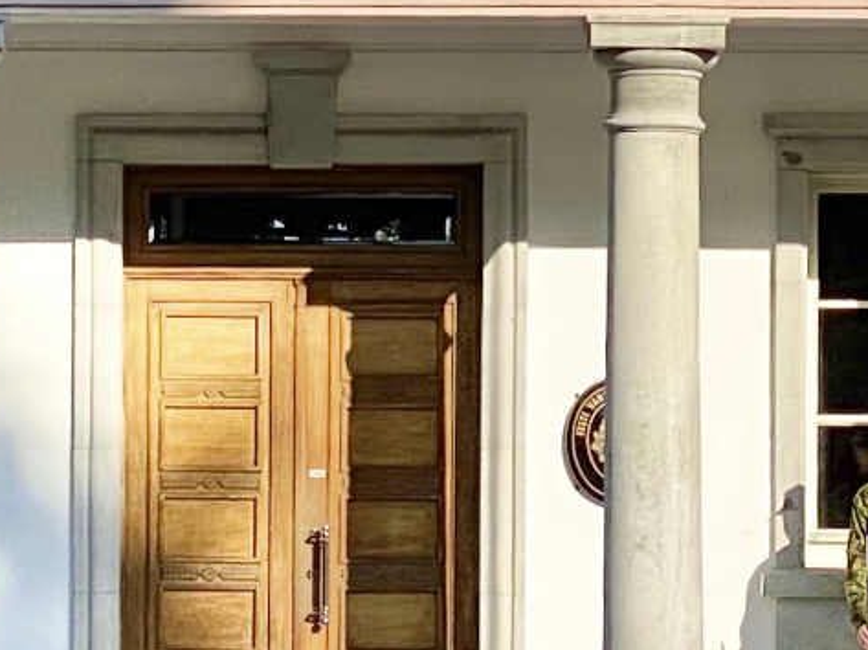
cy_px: -396
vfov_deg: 5.6
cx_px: 123
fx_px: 6615
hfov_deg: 7.5
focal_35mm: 264
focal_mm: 6
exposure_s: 1/2283
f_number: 2
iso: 20
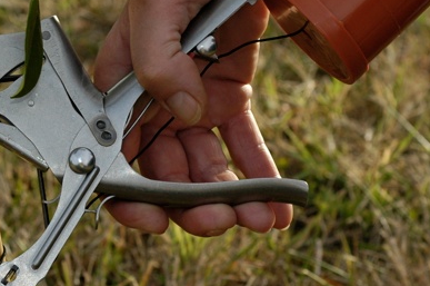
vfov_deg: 7.4
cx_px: 133
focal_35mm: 186
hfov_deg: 11.1
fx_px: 2219
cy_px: 95
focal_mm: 60
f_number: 8
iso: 400
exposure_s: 1/350
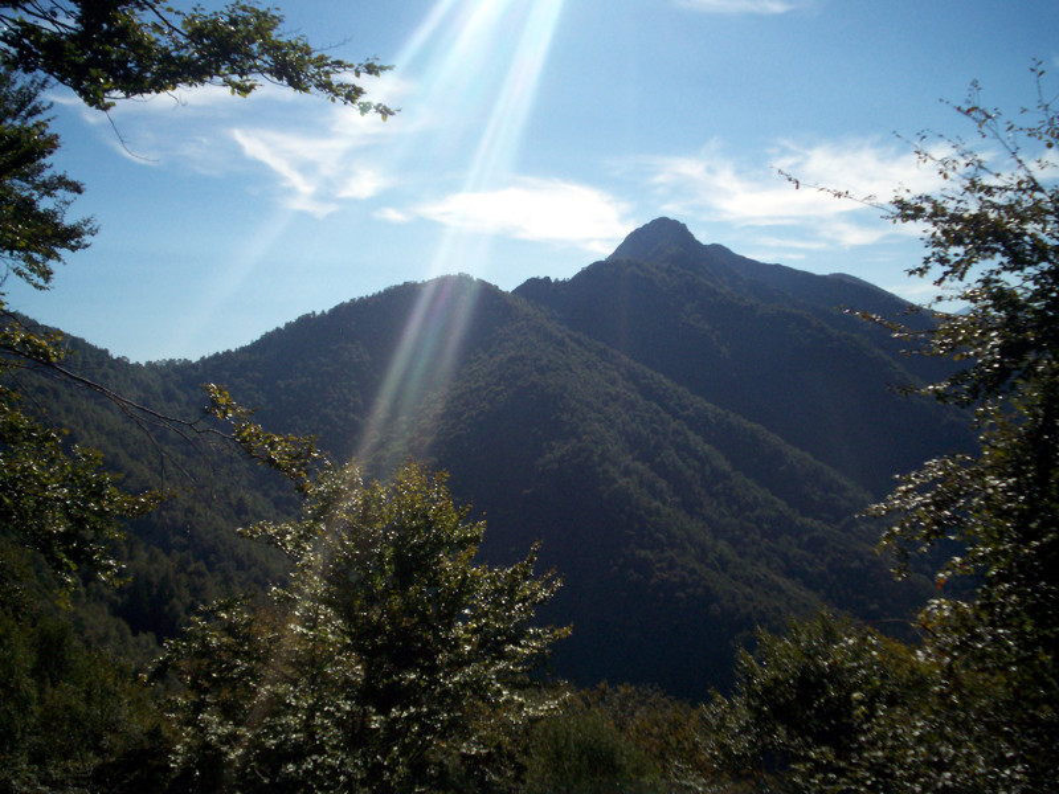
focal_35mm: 36
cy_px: 397
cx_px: 530
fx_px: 1101
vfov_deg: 39.7
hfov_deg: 51.4
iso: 100
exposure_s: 1/1550
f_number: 4.5
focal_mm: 5.9
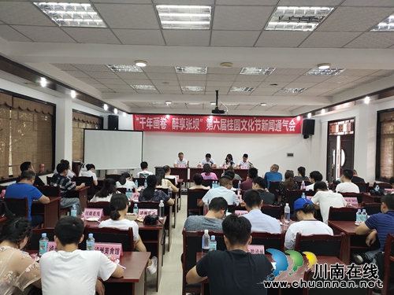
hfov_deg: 73.9
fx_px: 262
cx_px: 197
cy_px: 148
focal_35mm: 23
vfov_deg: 58.9
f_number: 1.79
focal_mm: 4.76
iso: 499
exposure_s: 1/50
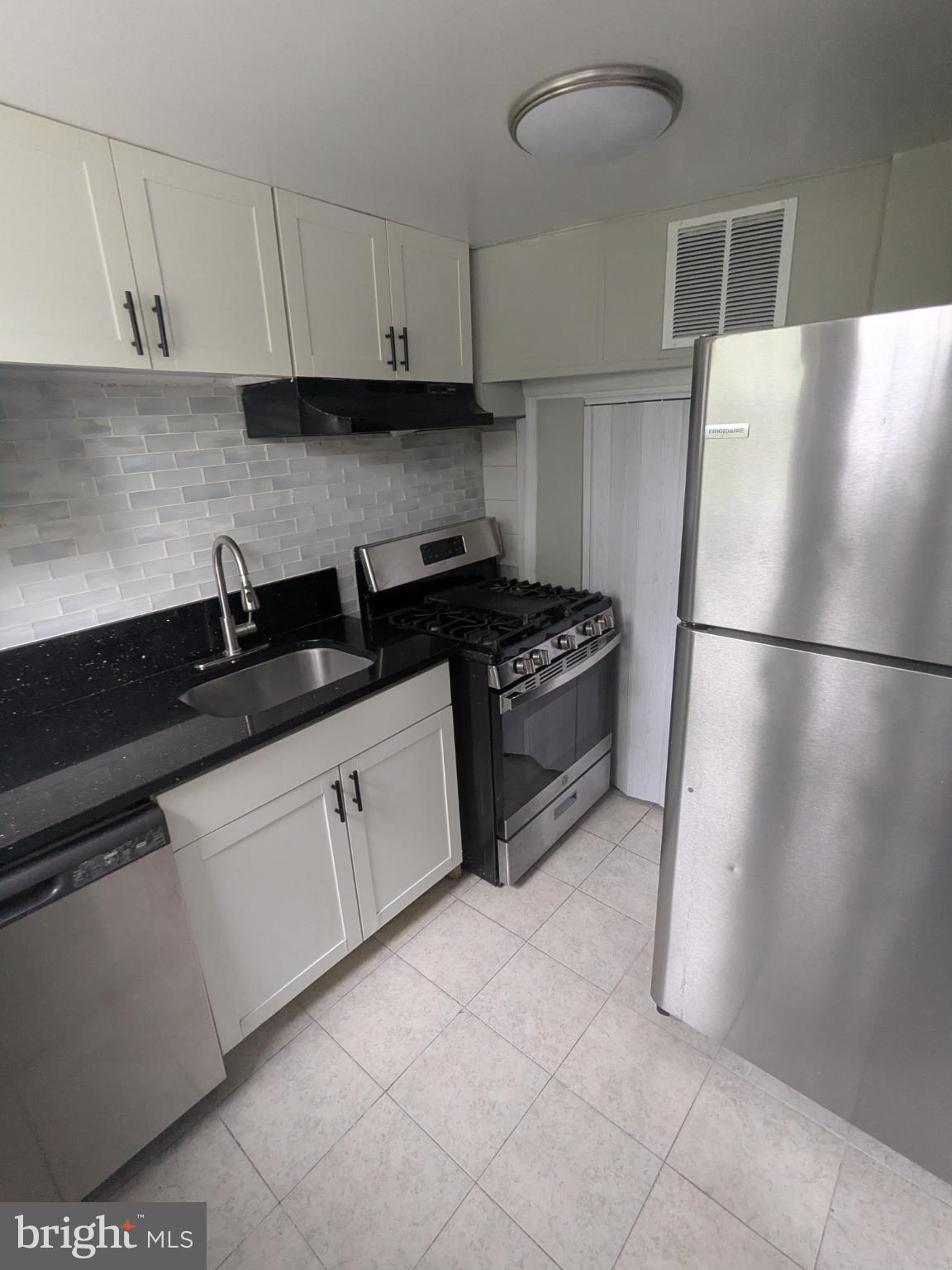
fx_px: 587
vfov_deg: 94.5
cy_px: 635
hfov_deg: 78.1
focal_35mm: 16
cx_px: 476
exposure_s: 1/40
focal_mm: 2.35
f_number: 2.2
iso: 379
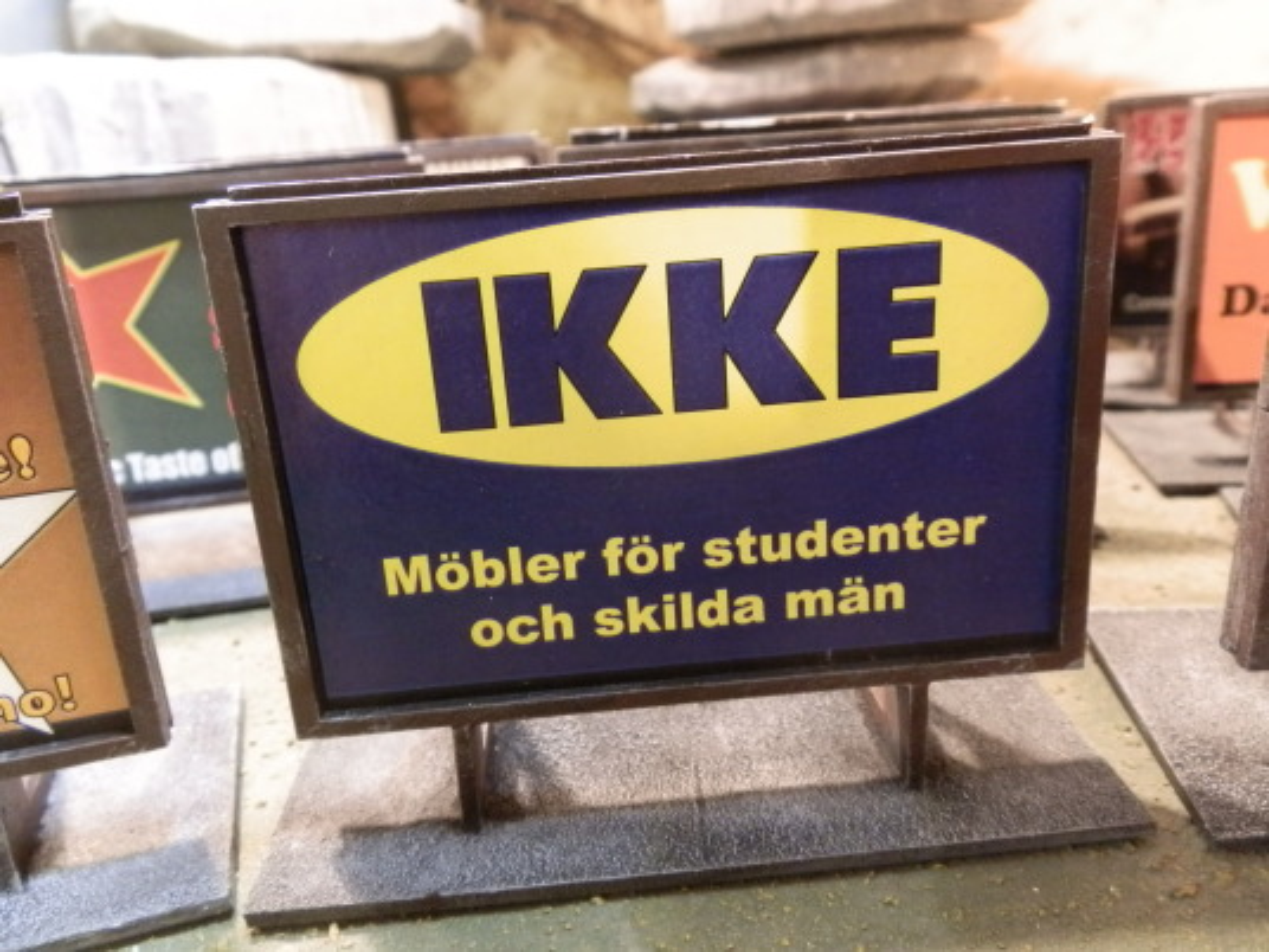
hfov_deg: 63.4
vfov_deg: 49.7
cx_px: 634
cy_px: 476
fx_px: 1026
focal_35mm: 28
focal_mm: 5
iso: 400
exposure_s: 1/15
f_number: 3.1
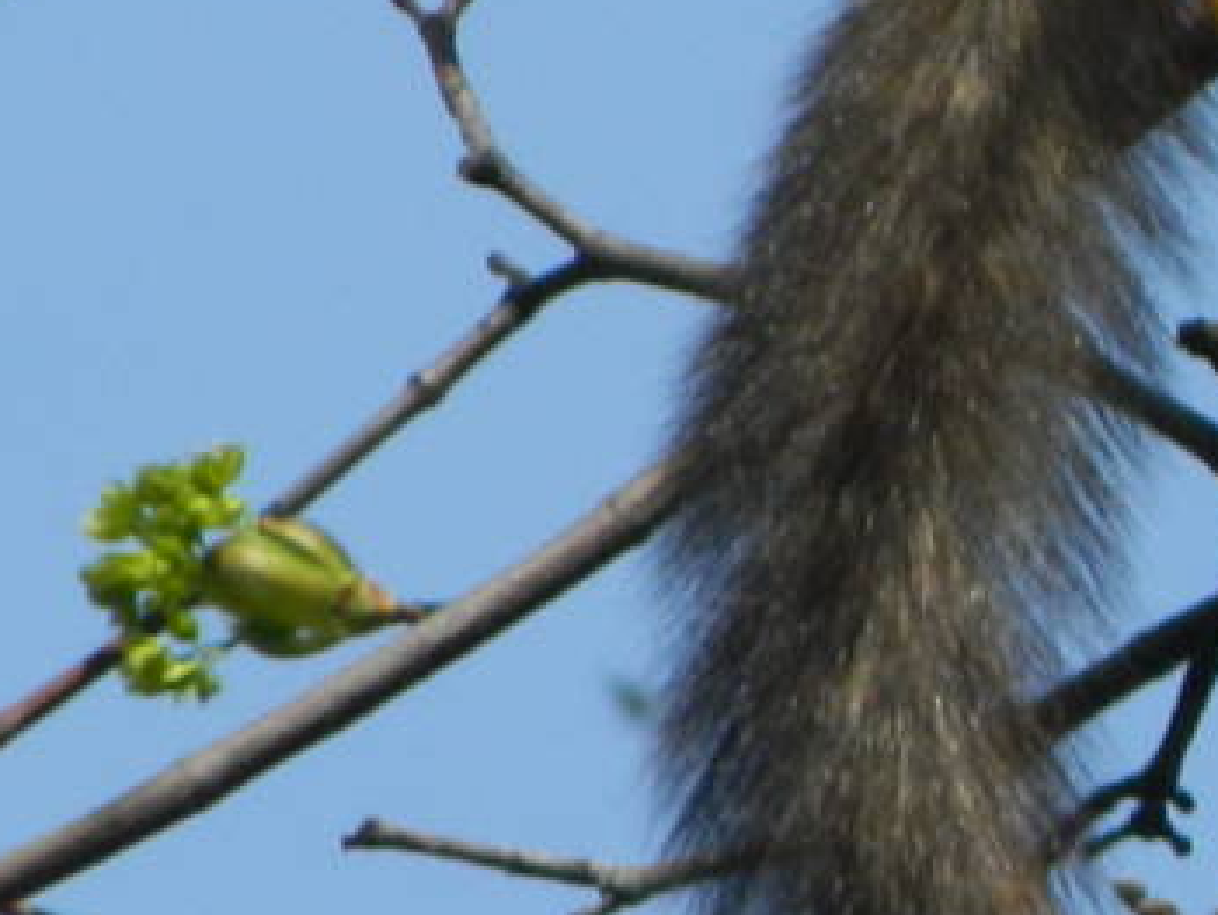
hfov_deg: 0.8
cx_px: 1382
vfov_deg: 0.6
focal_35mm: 2399
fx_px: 84469
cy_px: -438
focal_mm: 94.5
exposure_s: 1/320
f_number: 5.8
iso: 80
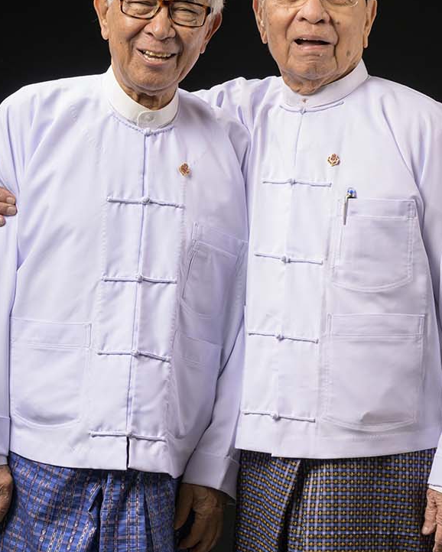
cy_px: 349
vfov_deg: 12.1
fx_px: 2599
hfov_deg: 9.7
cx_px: 223
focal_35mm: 159
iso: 320
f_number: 7.1
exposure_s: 1/200
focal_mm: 85
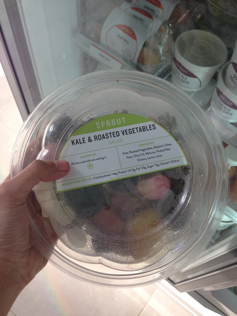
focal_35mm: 33
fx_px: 301
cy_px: 158
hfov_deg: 42.9
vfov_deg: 55.4
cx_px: 118
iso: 50
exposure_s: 1/60
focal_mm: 4.12
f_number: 2.4
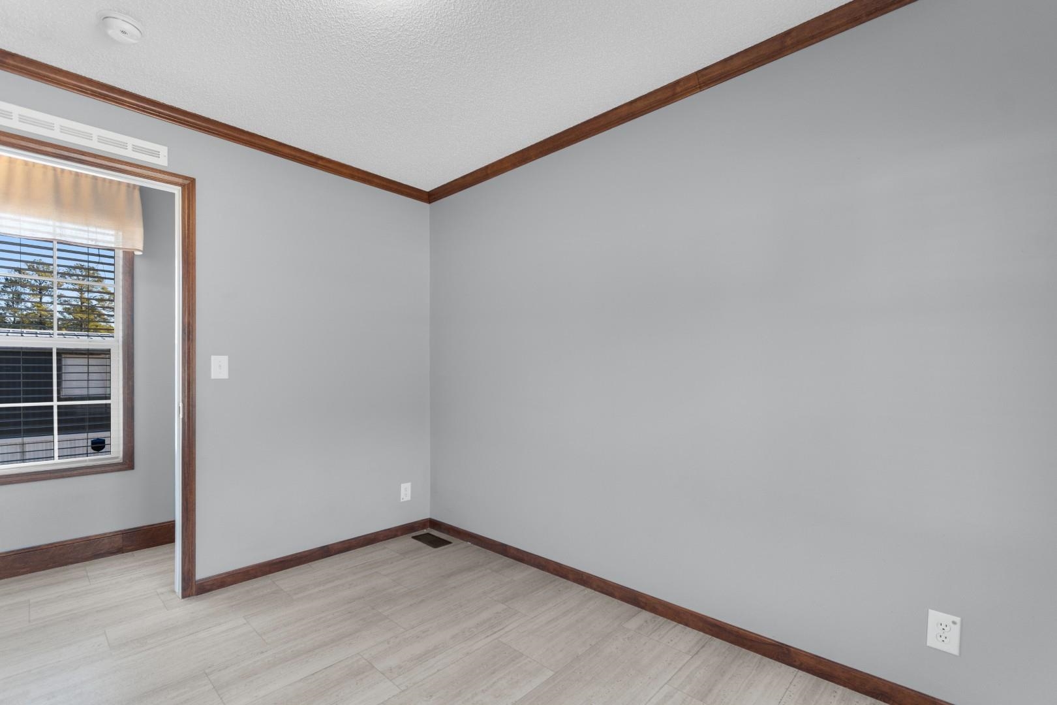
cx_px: 528
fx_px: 440
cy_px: 352
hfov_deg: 100.4
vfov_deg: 77.3
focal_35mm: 15
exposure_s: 1/4
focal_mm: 10
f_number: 4.5
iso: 100
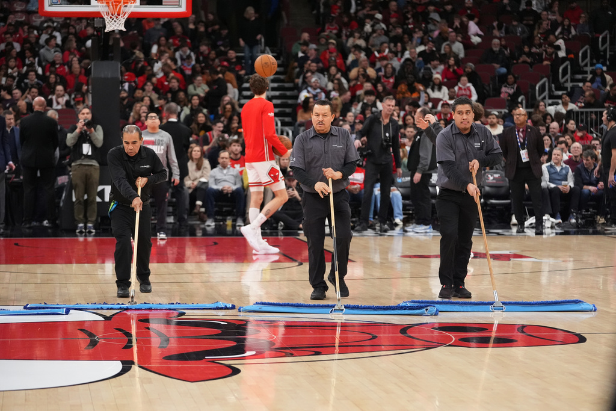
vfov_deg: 10.9
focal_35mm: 126
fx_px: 2156
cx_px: 308
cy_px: 206
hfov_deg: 16.3
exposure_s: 1/2000
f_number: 4
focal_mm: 126
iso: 6400
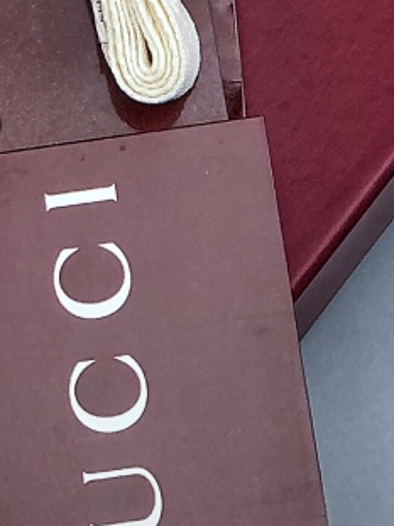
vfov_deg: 7.4
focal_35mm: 264
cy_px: -316
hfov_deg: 5.6
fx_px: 4009
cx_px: -34
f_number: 2.8
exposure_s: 1/100
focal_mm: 6.6
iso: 20
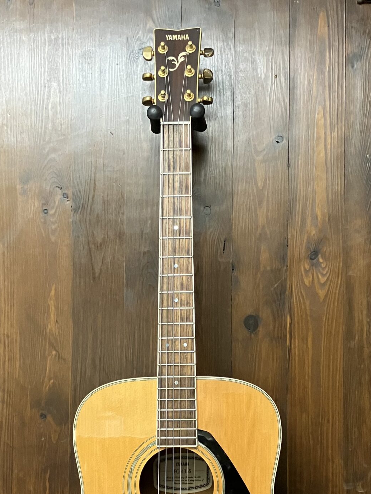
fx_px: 743
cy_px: 350
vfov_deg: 36.2
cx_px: 183
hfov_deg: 28.0
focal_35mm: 52
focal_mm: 3.99
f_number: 1.8
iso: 320
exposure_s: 1/42
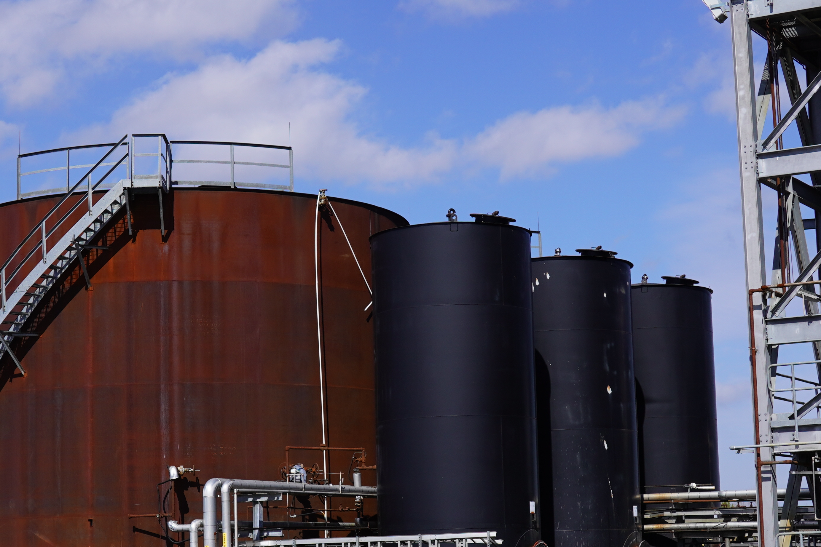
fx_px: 1779
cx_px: 338
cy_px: 321
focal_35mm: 78
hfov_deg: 26.0
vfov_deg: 17.5
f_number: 5
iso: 100
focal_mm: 24
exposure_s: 1/1000
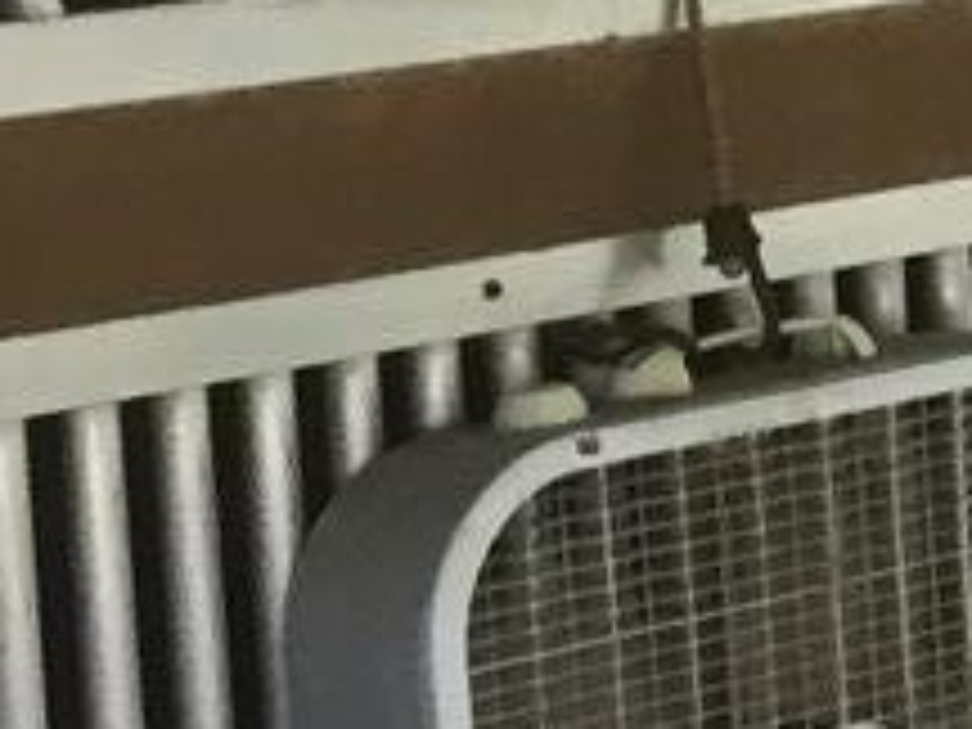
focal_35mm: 219
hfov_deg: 7.6
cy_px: -63
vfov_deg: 6.8
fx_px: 6149
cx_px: 3154
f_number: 2.2
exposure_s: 1/30
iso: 32
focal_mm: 4.15
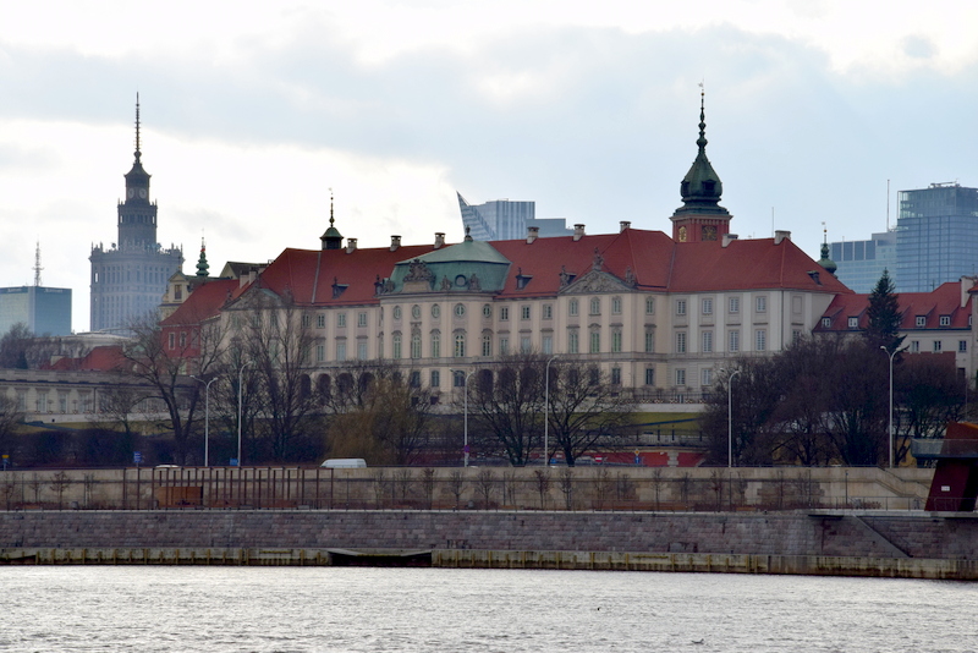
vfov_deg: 8.7
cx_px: 489
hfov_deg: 13.0
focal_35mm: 158
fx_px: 4280
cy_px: 326
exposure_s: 1/500
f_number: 11
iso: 320
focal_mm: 105
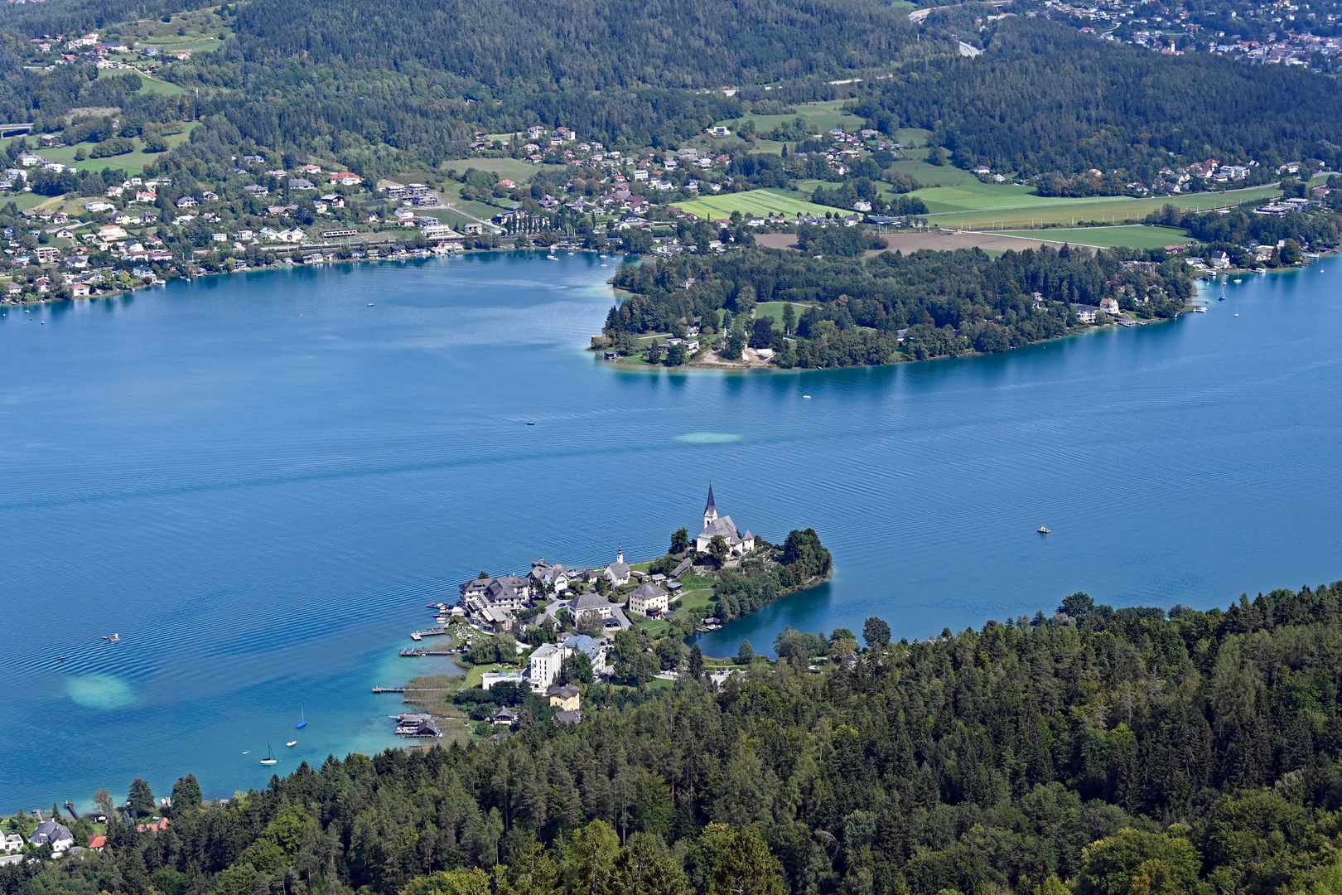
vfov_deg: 17.8
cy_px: 448
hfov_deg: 26.5
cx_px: 671
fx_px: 2852
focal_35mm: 76
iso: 100
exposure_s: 1/320
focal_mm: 51
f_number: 6.3
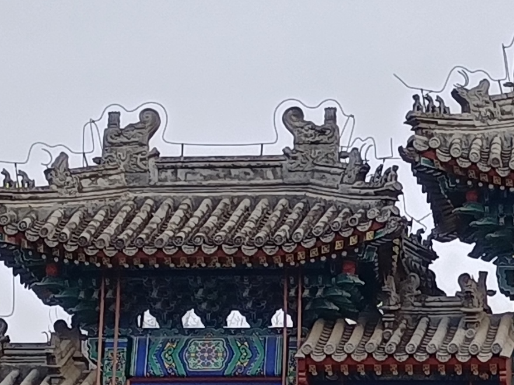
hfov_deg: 11.5
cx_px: 599
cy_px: 369
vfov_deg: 8.8
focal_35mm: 168
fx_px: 2495
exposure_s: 1/298
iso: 100
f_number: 1.8
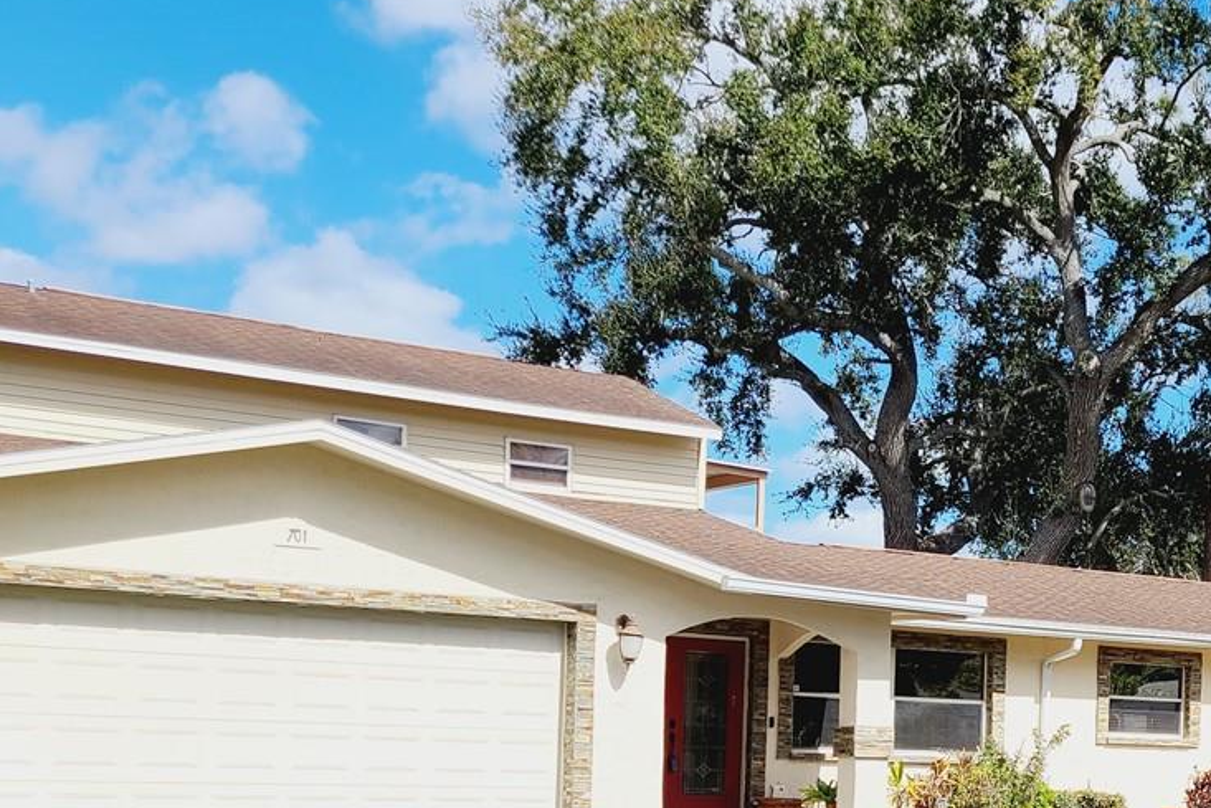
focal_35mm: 59
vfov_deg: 22.4
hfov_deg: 32.1
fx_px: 1985
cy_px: 729
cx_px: 1109
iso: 40
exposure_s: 1/3050
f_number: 1.8
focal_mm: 5.4
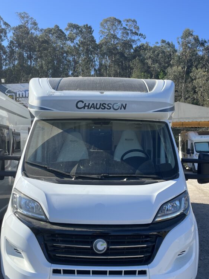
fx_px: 290
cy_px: 159
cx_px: 101
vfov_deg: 51.2
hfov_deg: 39.7
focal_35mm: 36
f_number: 1.6
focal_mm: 5.1
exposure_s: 1/1992
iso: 50
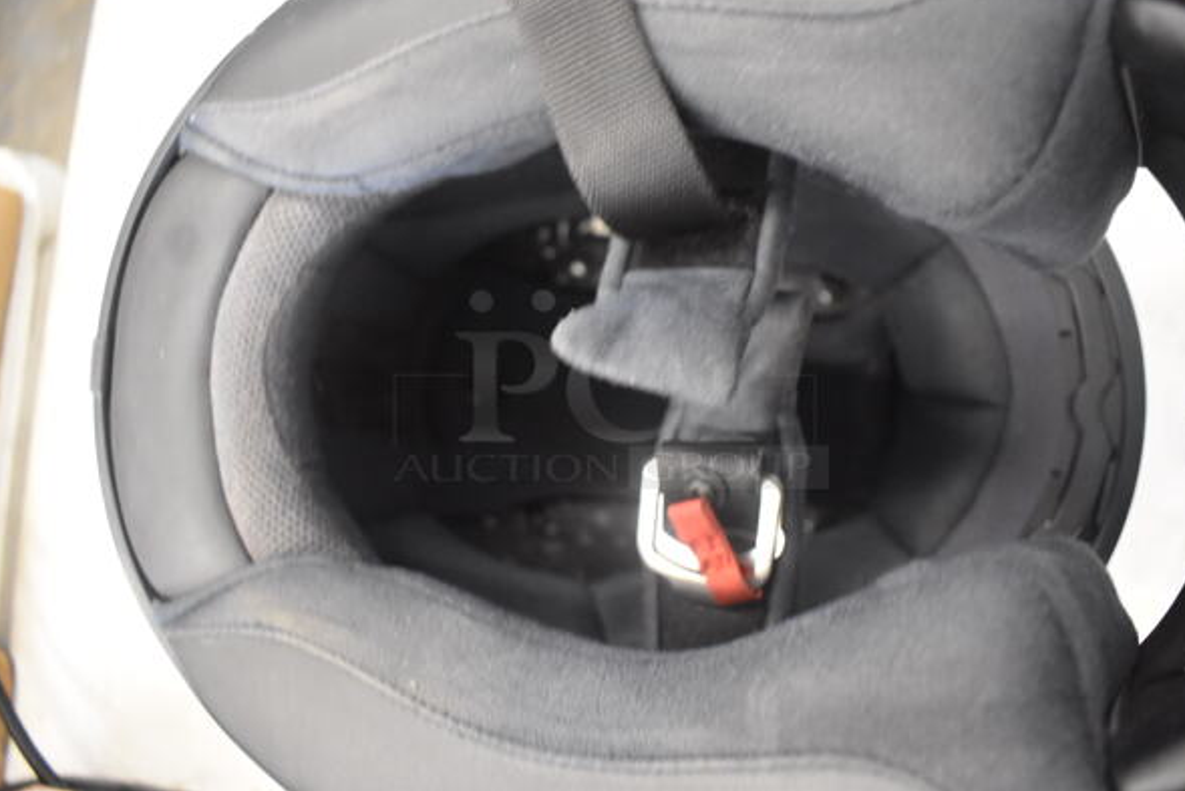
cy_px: 382
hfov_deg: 65.5
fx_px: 922
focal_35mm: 28
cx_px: 606
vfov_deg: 46.4
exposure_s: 1/60
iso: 3200
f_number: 4
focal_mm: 18
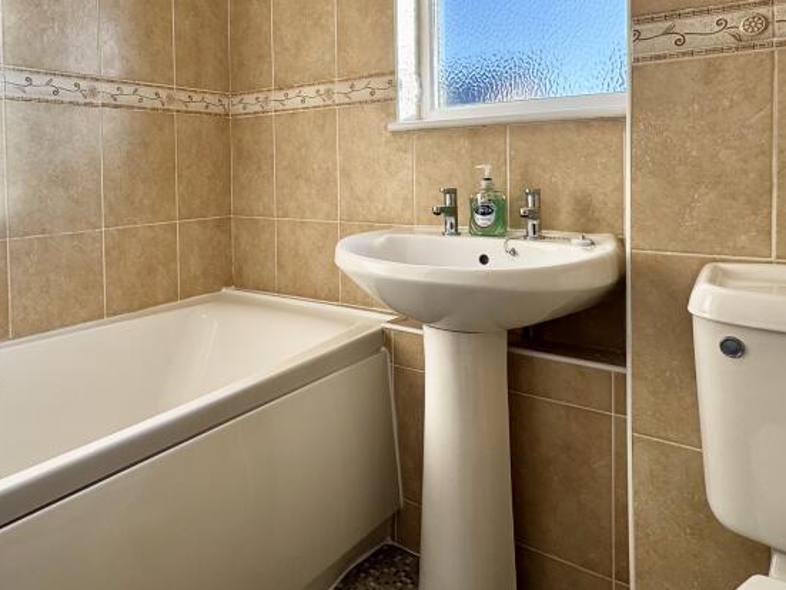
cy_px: 182
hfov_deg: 66.8
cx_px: 324
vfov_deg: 51.8
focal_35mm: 26
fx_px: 591
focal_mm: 2.22
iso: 40
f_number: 2.2
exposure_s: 1/154
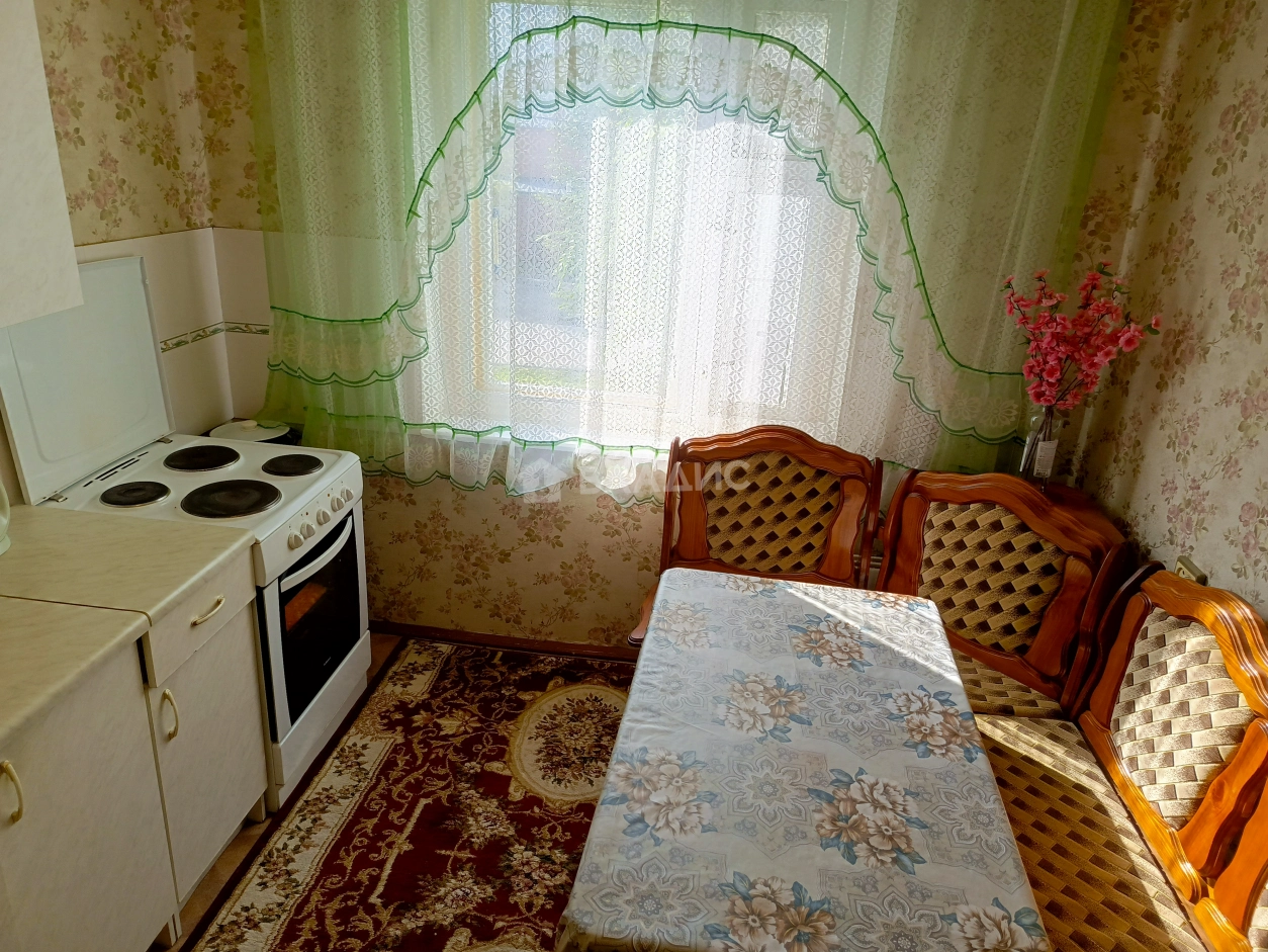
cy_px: 476
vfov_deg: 58.9
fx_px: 843
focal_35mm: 23
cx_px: 634
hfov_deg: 73.9
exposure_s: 1/100
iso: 125
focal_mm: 5.25
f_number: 1.75
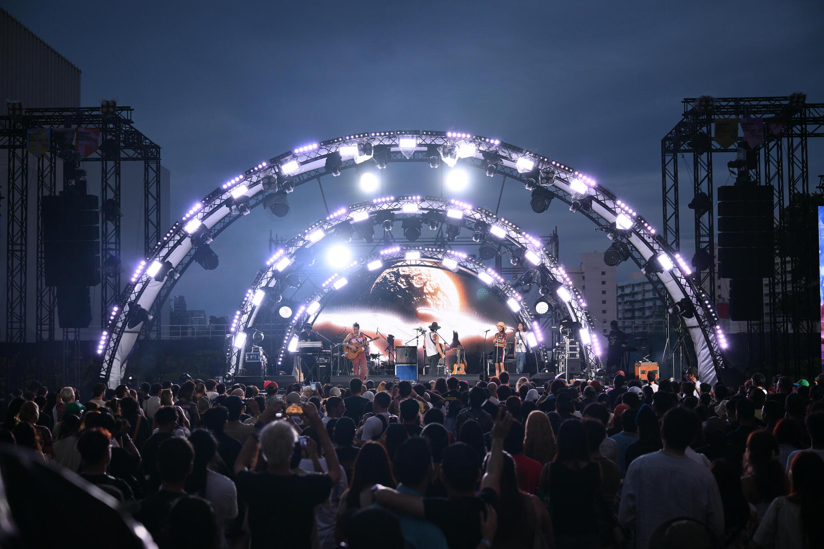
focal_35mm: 53
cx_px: 412
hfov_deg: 37.5
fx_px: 1213
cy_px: 274
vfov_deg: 25.5
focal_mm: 53
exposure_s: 1/200
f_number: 3.5
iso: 400
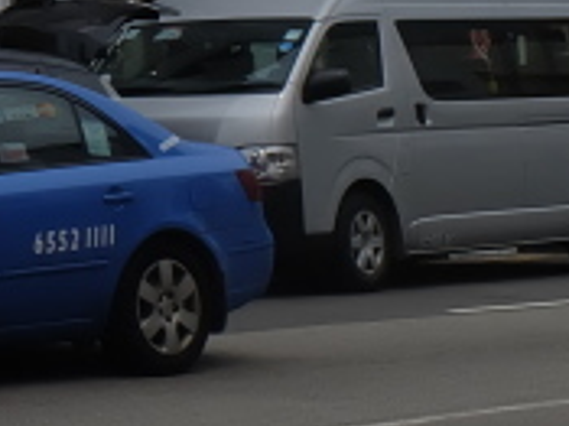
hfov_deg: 9.1
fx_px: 3236
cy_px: -392
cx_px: -761
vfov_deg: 7.3
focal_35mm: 197
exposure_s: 1/400
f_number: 16
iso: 400
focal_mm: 23.2
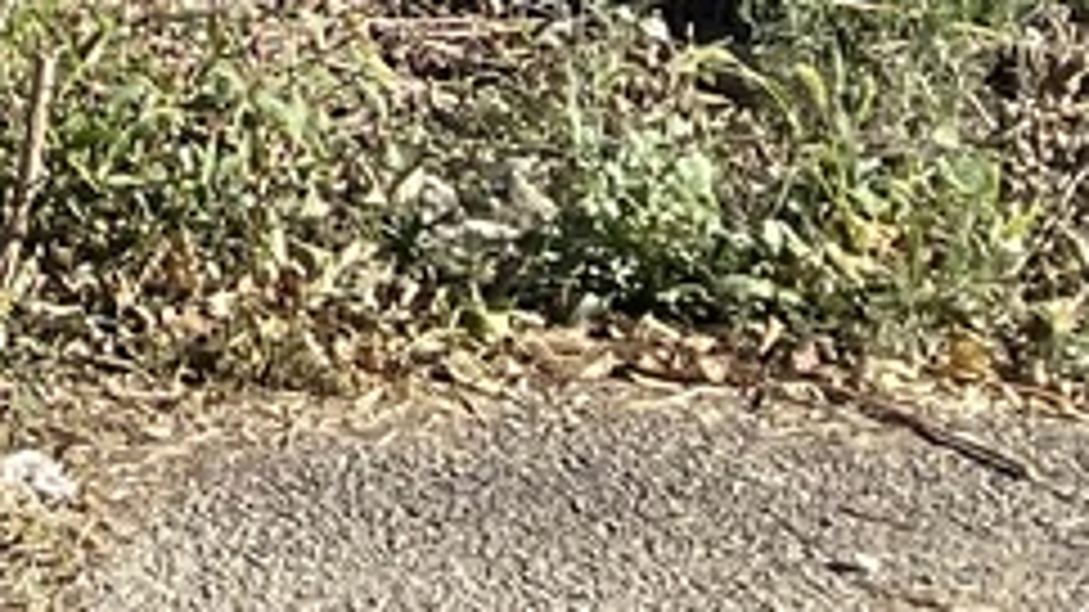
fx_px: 5427
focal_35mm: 188
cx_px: -1611
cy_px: -1408
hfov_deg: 9.9
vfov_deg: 5.9
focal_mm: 3
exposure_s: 1/1144
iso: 16
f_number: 1.8
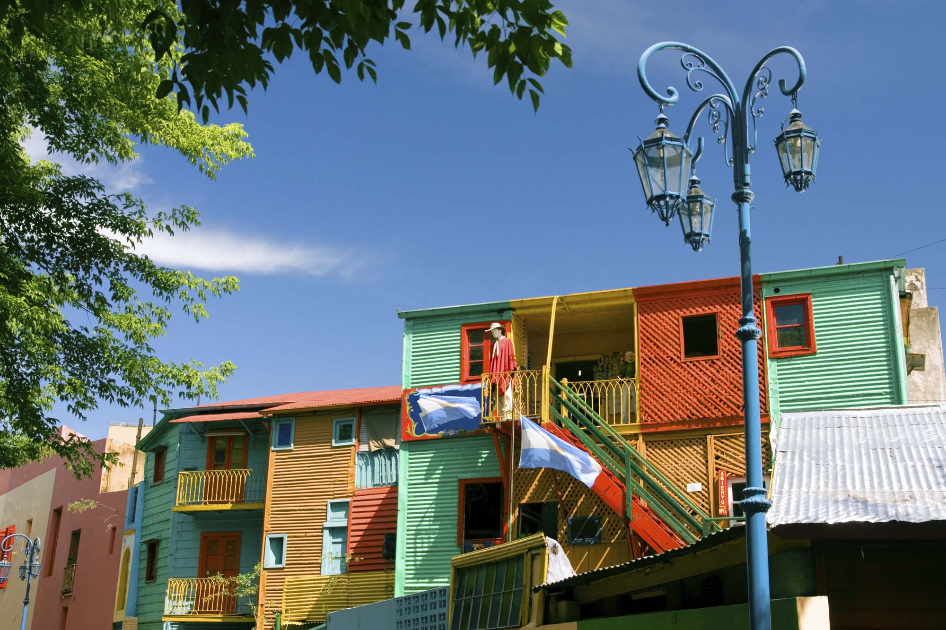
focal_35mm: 39
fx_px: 1025
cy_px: 315
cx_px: 473
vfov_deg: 34.2
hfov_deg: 49.6
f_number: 9
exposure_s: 1/100
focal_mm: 26
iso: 200
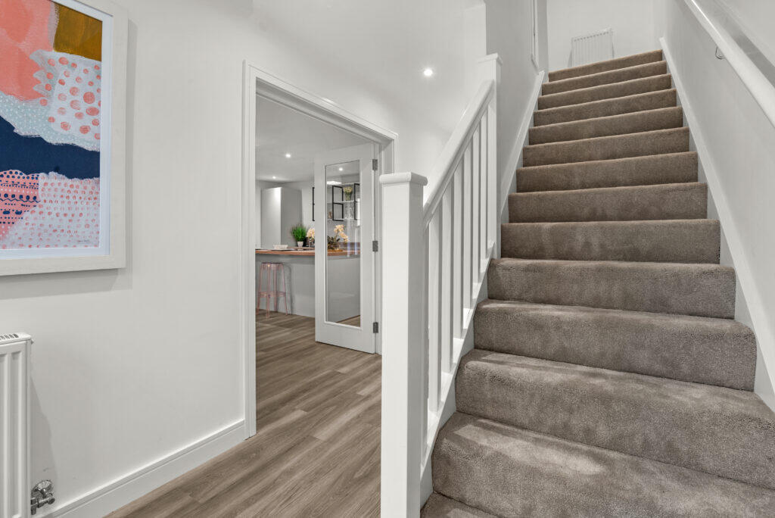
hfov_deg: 96.7
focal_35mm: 16
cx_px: 388
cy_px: 259
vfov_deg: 73.8
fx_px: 345
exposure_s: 1/6
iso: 250
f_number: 9
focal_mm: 16
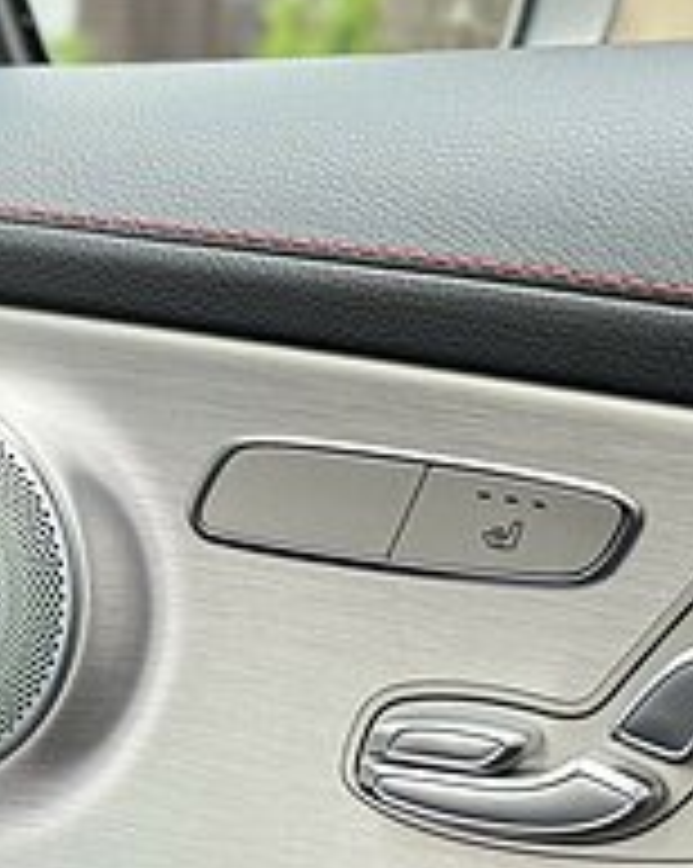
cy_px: 576
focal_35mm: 133
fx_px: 3415
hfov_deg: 11.5
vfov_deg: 14.5
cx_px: 0
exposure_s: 1/180
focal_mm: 6.76
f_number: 1.78
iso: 50
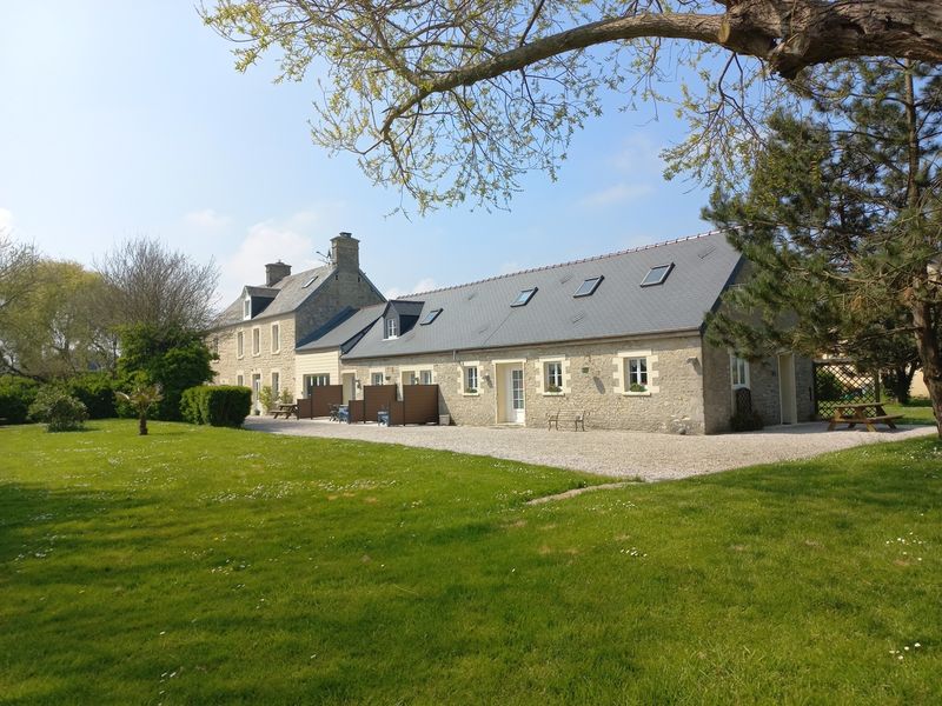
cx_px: 471
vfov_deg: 54.9
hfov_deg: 69.4
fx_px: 680
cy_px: 353
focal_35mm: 25
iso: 25
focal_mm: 4.6
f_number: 1.8
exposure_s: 1/769
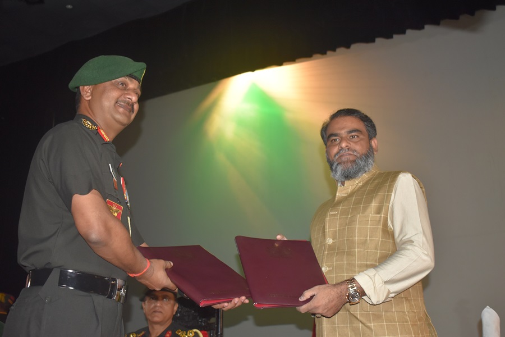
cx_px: 252
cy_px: 168
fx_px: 673
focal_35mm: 48
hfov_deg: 41.1
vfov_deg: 28.1
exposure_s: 1/80
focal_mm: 32
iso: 800
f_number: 4.5
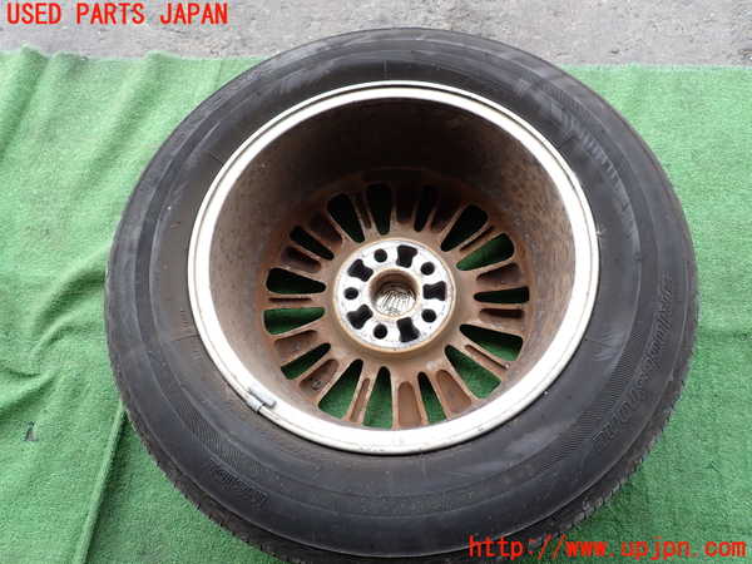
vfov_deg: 54.9
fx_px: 543
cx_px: 376
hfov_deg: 69.4
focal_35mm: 25
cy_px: 282
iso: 100
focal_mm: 4.5
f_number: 2.8
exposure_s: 1/200
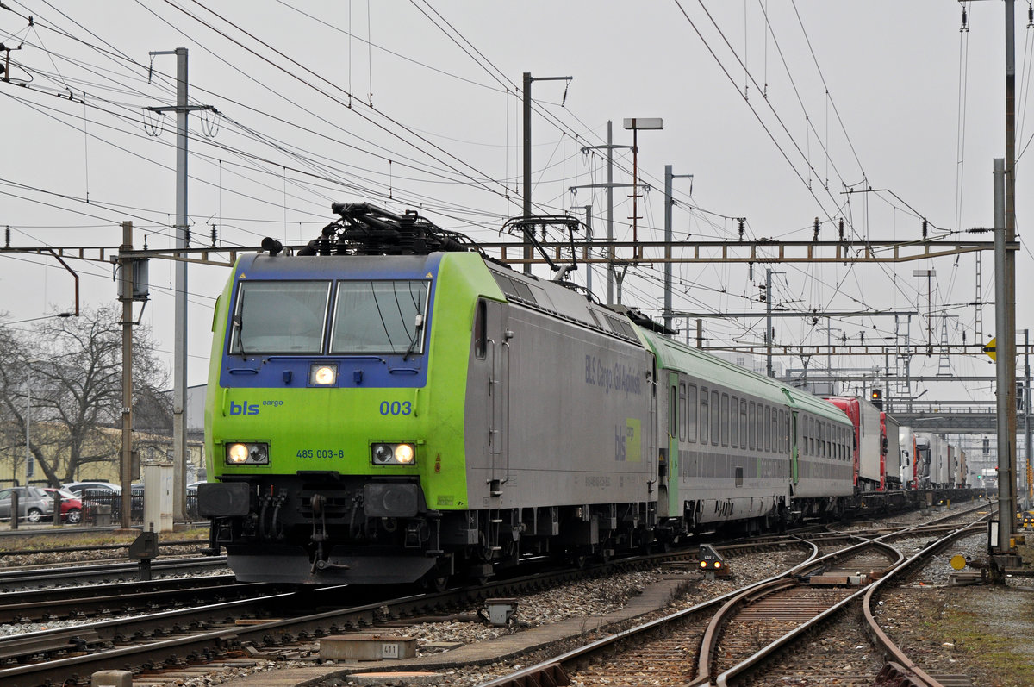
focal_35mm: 105
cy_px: 344
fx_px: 3012
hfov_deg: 19.5
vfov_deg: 13.0
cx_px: 517
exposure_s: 1/800
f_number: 4
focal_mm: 70
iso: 400
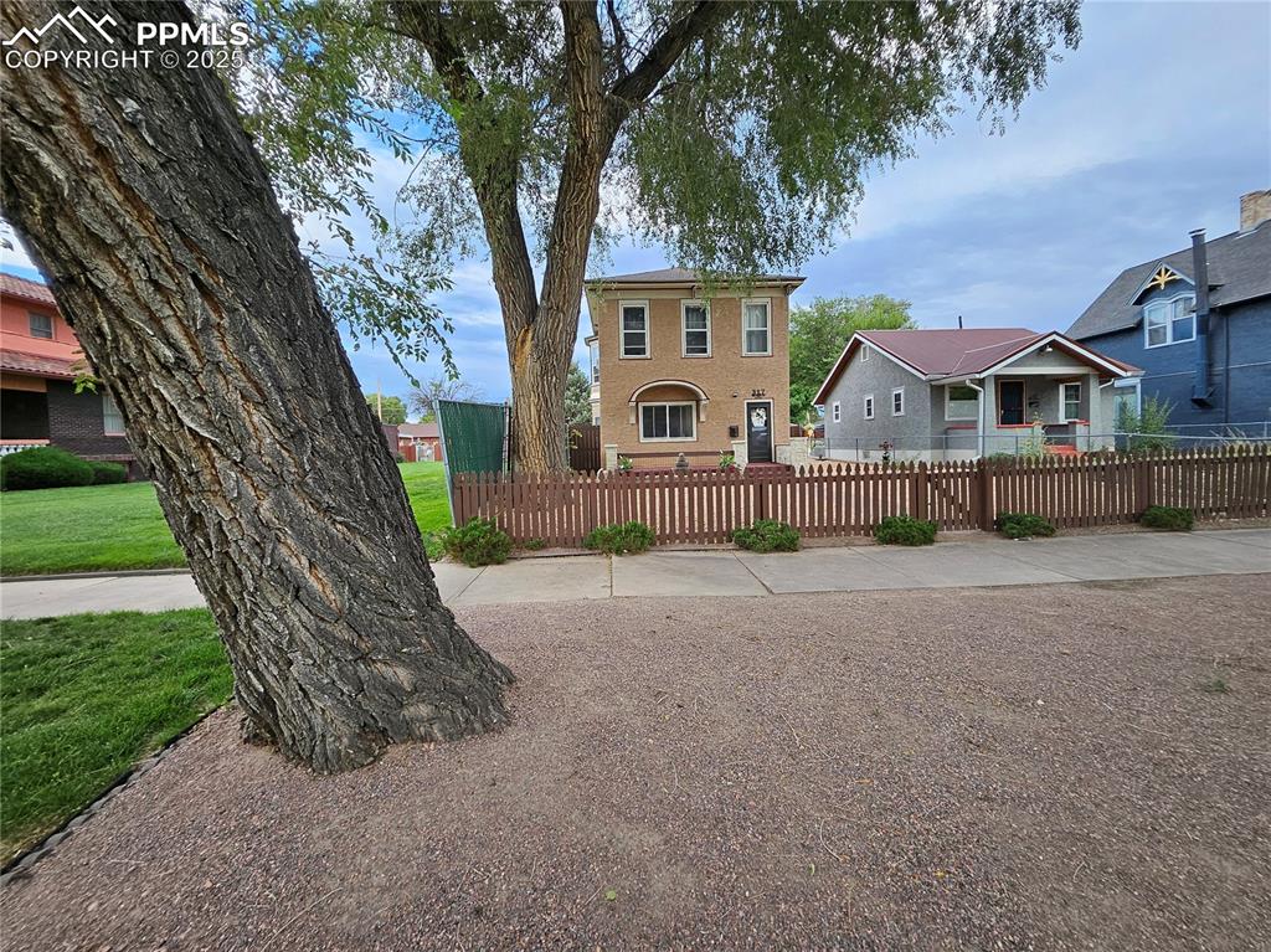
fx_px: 477
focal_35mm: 13
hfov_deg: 106.2
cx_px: 636
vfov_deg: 89.9
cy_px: 476
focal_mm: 1.7
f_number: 2.2
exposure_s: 1/120
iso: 32
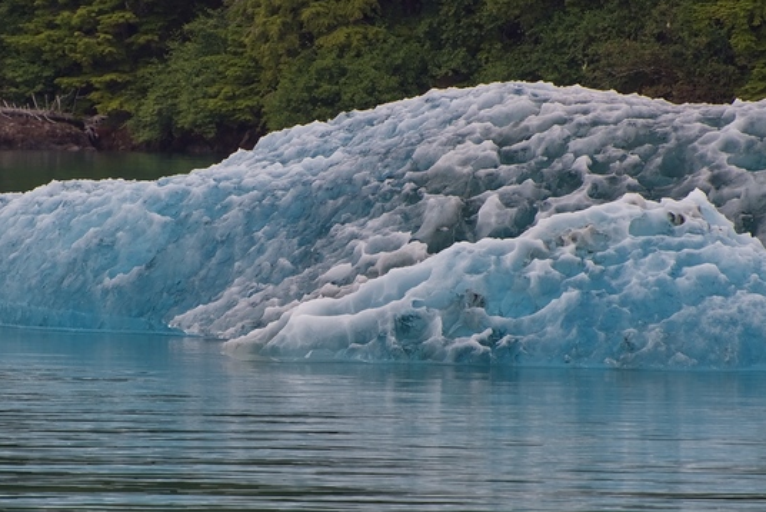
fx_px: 15242
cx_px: 306
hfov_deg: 2.9
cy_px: 307
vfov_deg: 1.9
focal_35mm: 716
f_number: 5.6
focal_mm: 300
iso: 250
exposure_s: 1/640
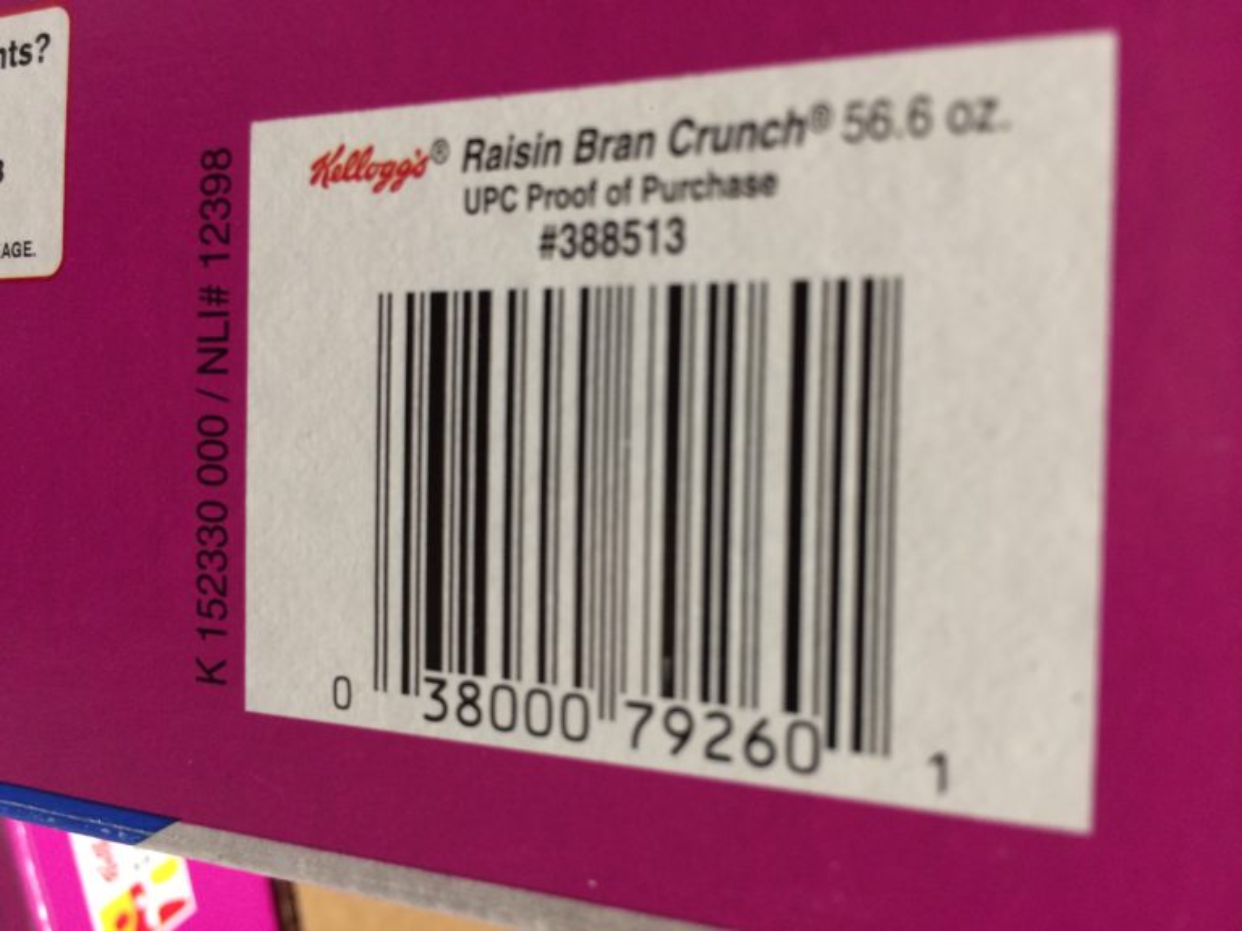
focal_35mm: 29
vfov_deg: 48.2
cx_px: 621
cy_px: 466
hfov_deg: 61.7
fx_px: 1041
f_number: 2.2
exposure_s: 1/30
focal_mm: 4.15
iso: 160
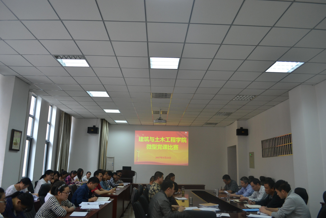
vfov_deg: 47.9
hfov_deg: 67.4
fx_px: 244
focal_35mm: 27
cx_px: 163
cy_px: 109
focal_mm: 18
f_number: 3.5
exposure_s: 1/50
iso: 400
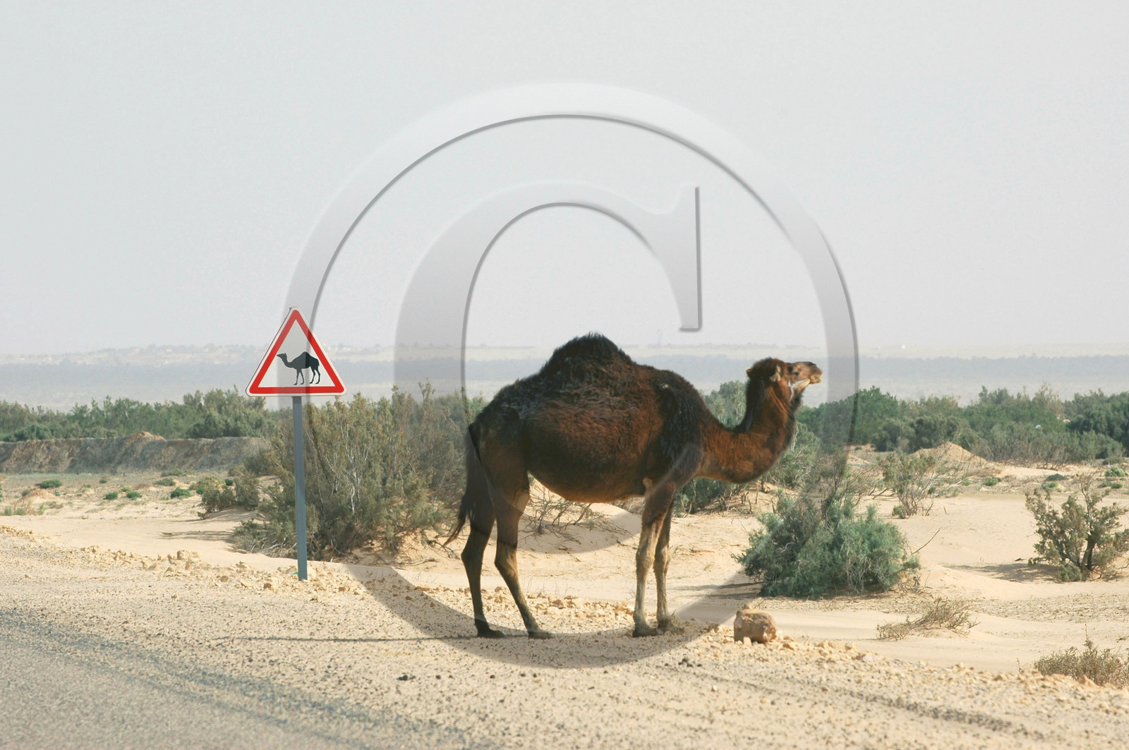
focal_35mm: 300
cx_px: 564
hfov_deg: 6.9
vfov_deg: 4.6
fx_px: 9398
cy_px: 375
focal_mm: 200
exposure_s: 1/800
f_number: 7.1
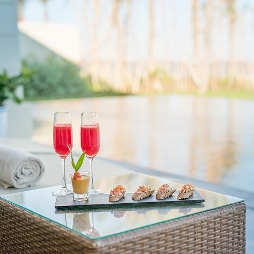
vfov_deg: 26.9
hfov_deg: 26.7
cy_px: 127
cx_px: 173
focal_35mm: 64
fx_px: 531
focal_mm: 50
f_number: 2.5
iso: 200
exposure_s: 1/2500
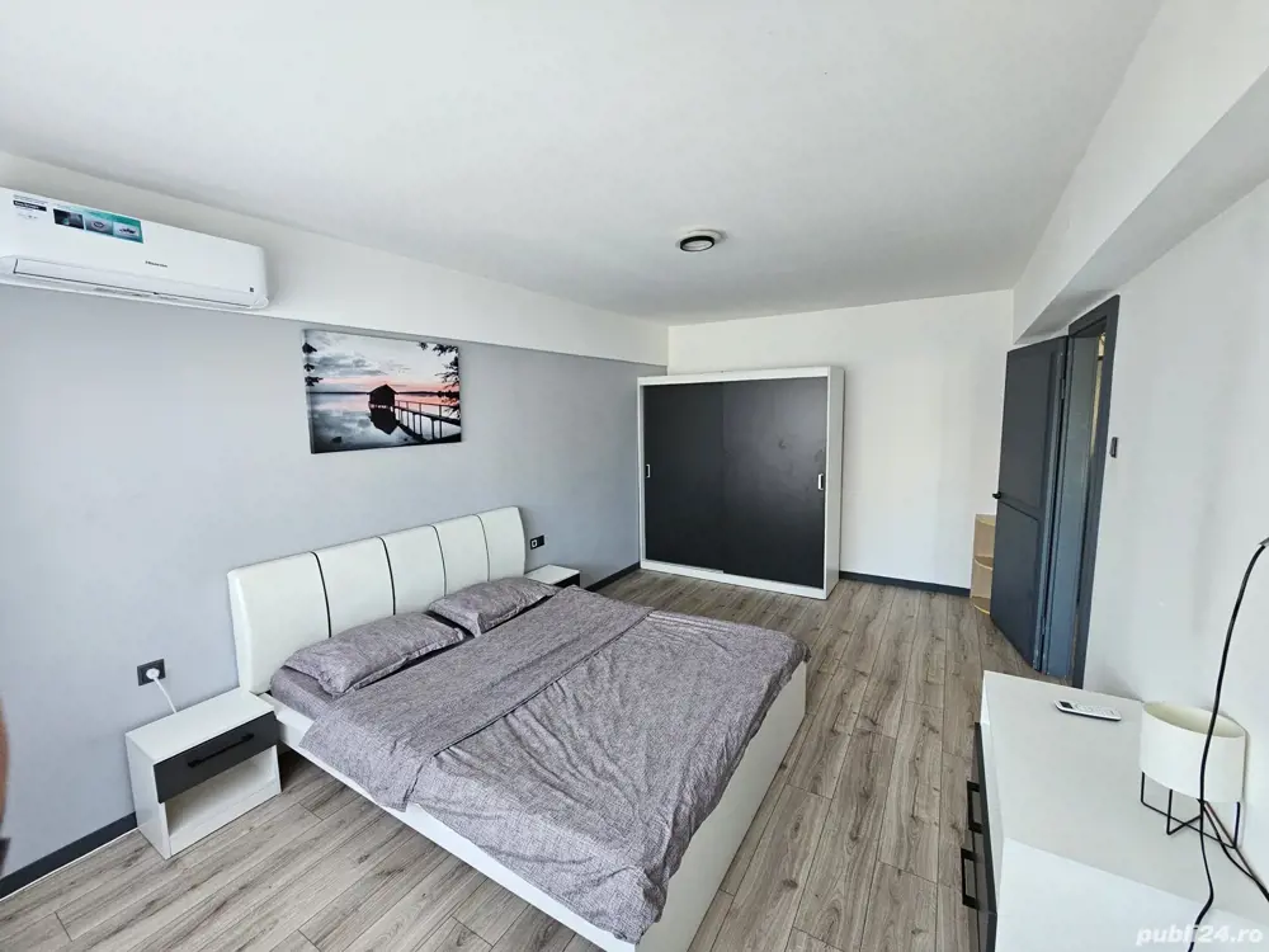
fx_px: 477
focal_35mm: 13
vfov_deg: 89.9
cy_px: 476
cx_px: 634
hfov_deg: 106.2
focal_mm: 2.2
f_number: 2.2
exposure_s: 1/71
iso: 200
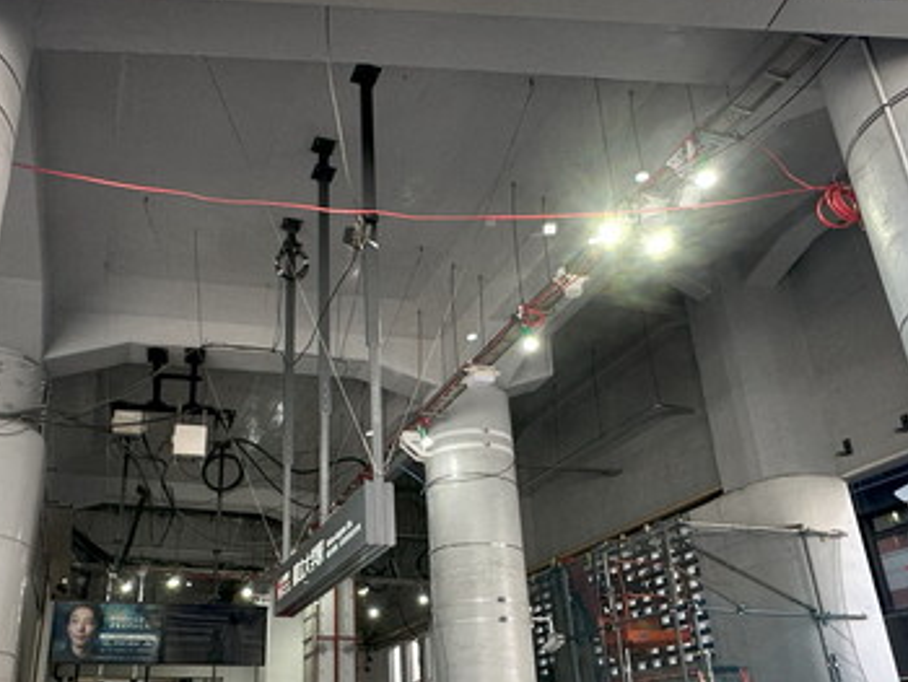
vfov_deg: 44.0
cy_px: 407
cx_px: 374
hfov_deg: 56.4
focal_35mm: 32
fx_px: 840
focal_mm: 2.22
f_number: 2.2
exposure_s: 1/100
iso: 100
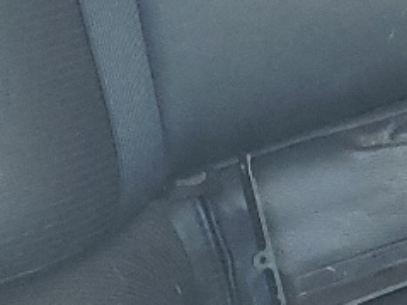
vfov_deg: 8.1
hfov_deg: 10.1
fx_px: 2045
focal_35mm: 174
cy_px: -320
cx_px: 920
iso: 118
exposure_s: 1/50
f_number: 1.5
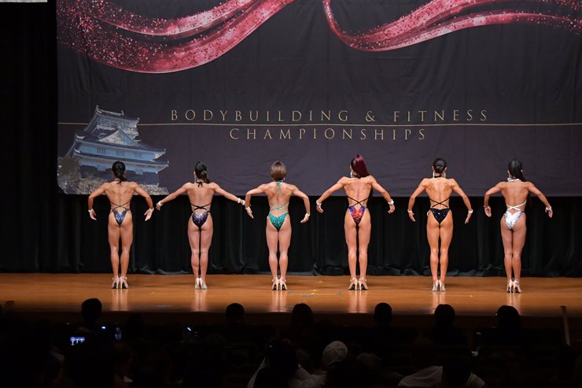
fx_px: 1778
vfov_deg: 12.4
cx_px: 292
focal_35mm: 110
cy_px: 187
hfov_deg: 18.6
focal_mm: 70
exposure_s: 1/400
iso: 5000
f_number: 5.6
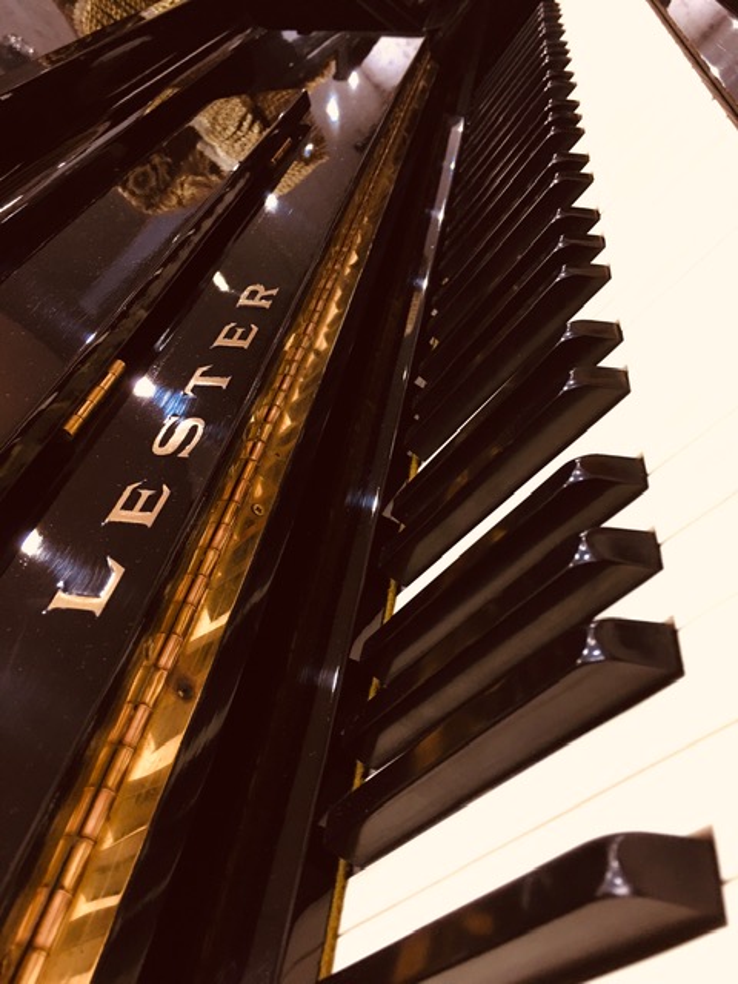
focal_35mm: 29
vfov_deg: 61.7
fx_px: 824
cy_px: 492
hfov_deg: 48.2
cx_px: 369
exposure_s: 1/17
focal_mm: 4.15
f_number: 2.2
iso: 125
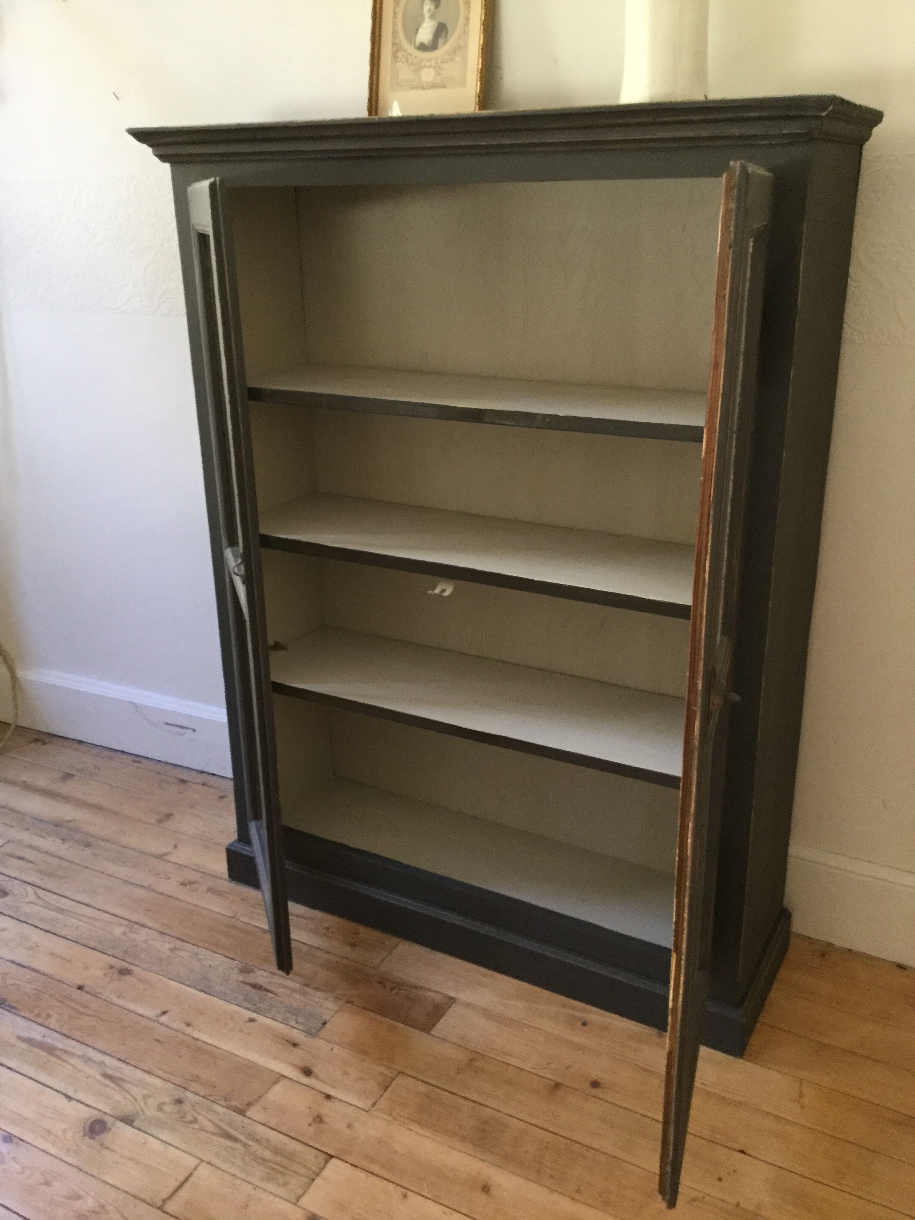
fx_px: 1093
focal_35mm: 31
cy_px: 610
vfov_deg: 58.4
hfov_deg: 45.4
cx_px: 458
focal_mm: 3.3
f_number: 2.4
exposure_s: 1/33
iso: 200
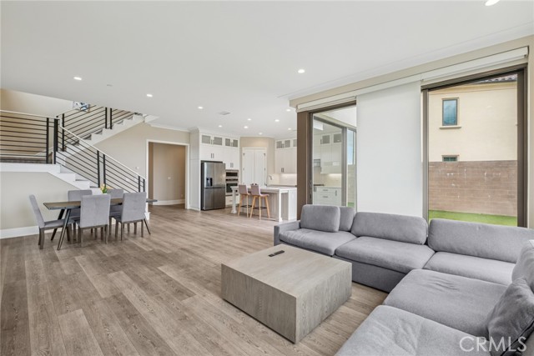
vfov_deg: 77.4
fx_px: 223
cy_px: 178
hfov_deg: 100.4
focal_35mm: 15
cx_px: 267
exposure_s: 1/25
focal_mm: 10
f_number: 8
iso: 200
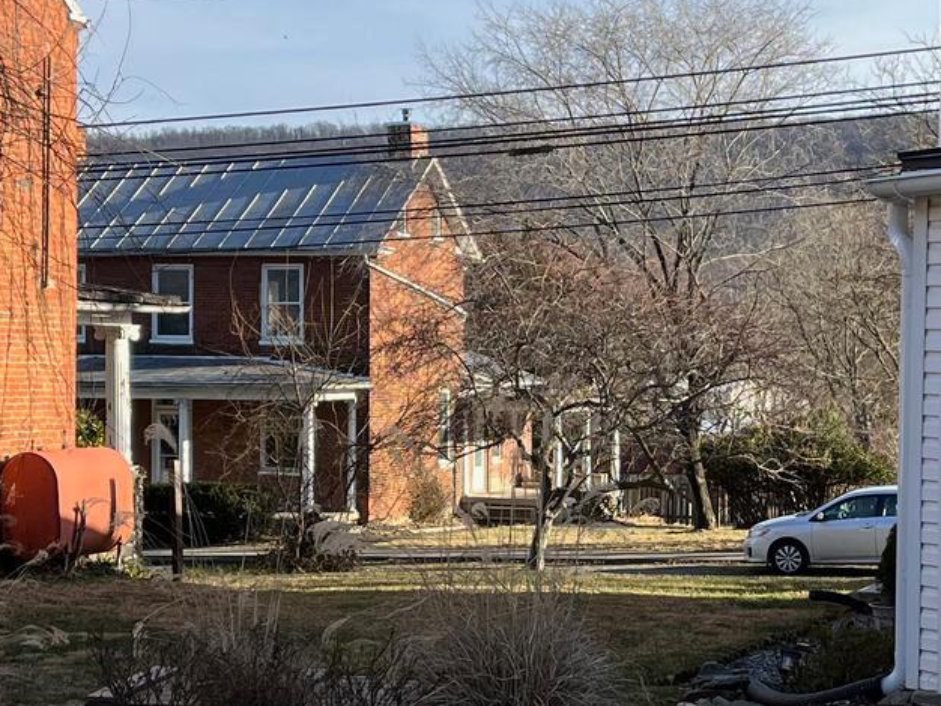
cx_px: 568
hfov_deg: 23.0
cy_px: 425
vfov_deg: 17.4
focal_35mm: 85
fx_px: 2312
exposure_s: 1/1672
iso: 50
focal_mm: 5.1
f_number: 1.6
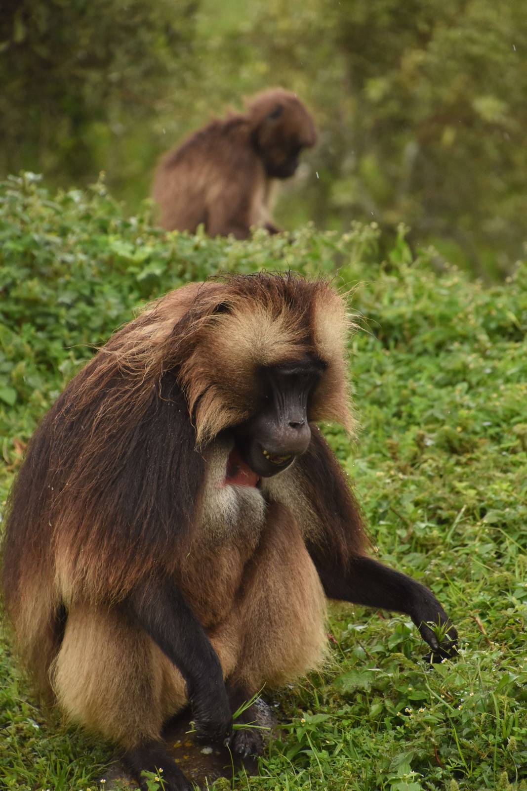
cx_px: 264
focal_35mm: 262
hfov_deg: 5.2
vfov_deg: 7.8
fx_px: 5762
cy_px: 396
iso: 1250
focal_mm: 175
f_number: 6
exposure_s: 1/1000
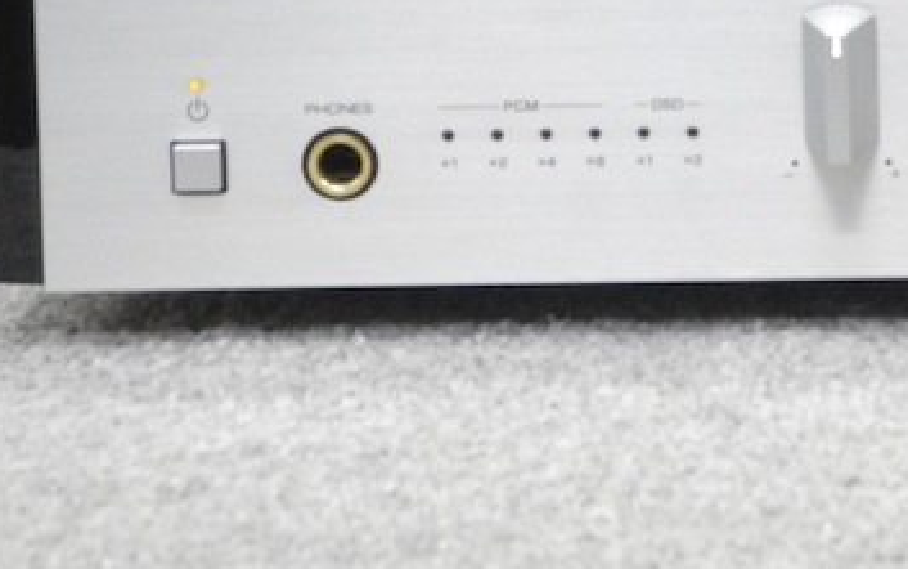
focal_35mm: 196
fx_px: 4853
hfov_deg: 10.5
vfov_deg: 6.6
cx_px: 1055
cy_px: -214
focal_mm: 14.5
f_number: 4
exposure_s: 1/27
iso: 400
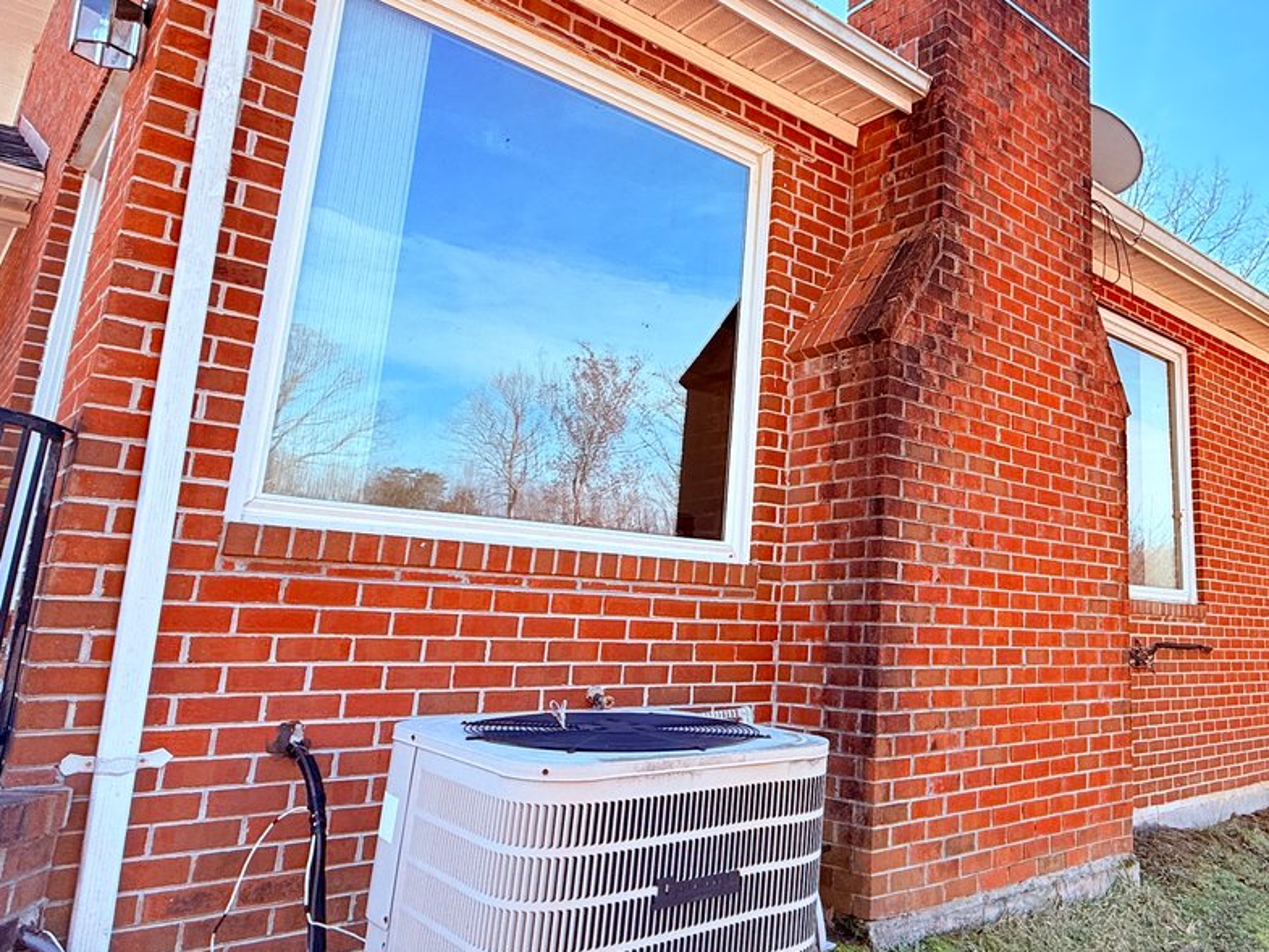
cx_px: 934
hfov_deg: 62.0
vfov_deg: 51.3
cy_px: 426
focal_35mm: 27
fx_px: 990
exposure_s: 1/644
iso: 64
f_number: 2.2
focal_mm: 2.22
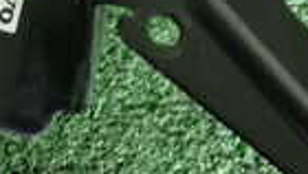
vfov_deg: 10.0
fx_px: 956
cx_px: -99
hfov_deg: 17.1
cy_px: -99
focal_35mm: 117
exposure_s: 1/30
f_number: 2
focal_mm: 4.5
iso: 500
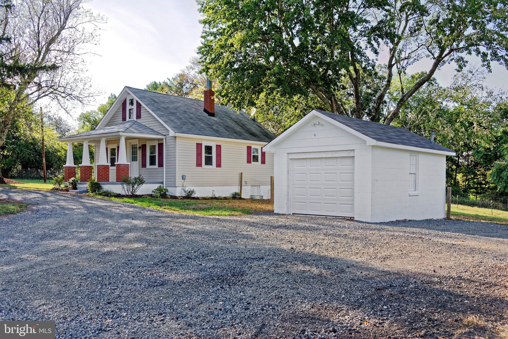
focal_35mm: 31
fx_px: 437
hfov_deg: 60.3
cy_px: 170
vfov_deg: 42.3
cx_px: 254
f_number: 5
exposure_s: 1/250
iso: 250
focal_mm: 31
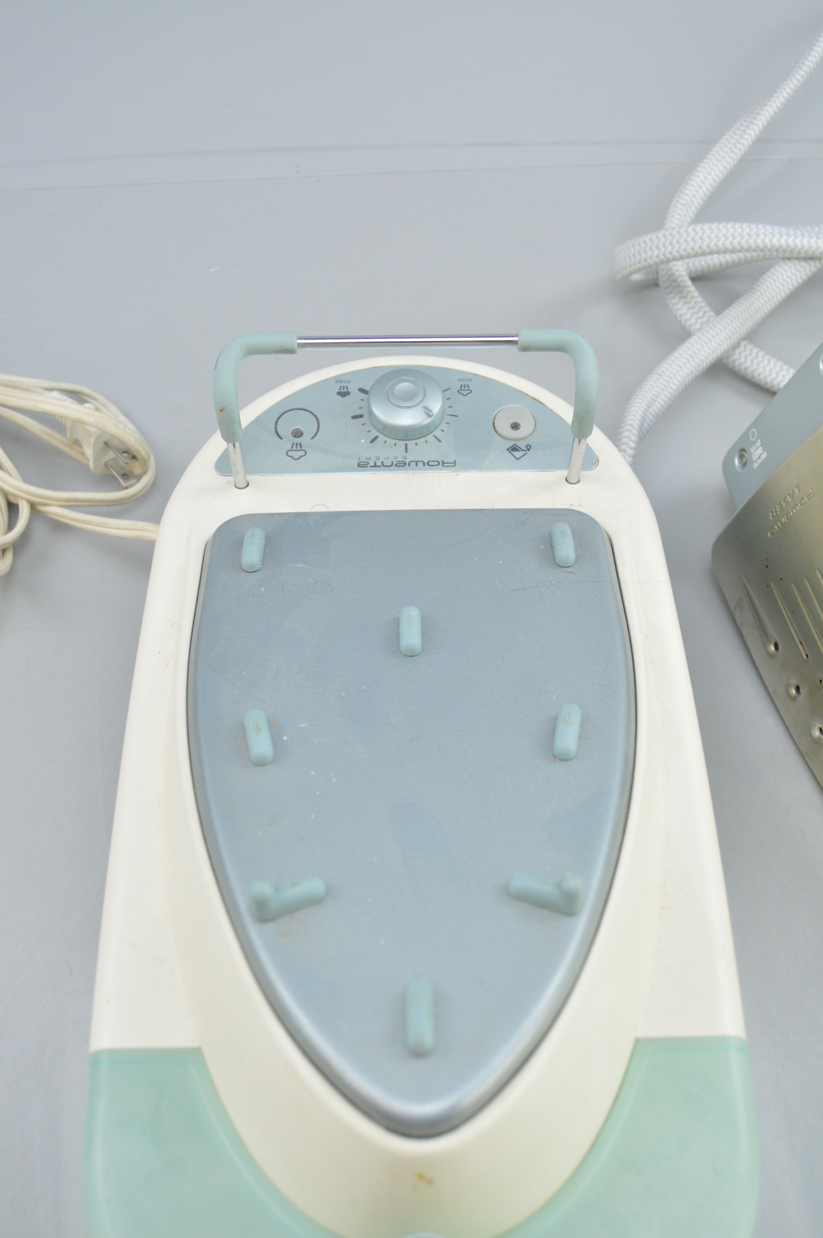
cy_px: 619
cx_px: 412
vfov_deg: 49.6
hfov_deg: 34.1
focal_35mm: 39
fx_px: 1340
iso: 400
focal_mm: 26
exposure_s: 1/125
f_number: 4.5
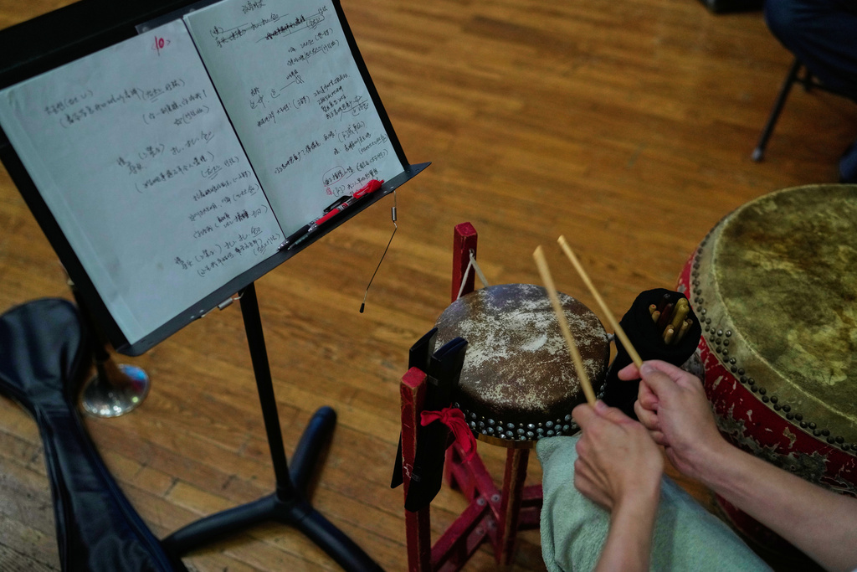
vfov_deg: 37.9
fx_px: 833
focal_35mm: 35
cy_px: 286
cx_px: 428
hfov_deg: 54.4
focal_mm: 35
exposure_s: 1/400
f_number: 2
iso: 2500
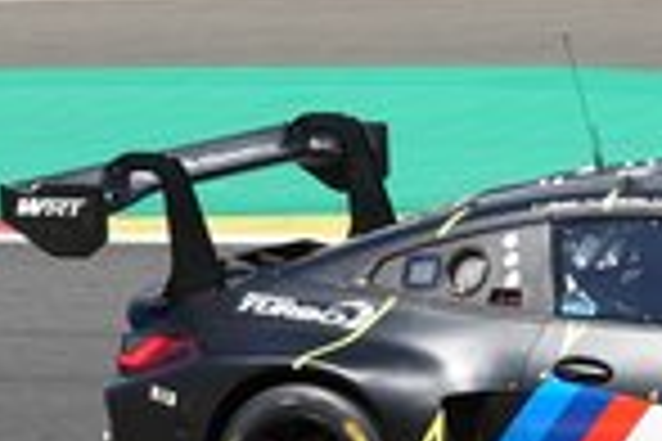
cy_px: 374
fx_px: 10793
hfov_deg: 3.5
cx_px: 829
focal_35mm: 587
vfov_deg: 2.3
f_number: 4
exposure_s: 1/800
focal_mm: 70.27
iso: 100
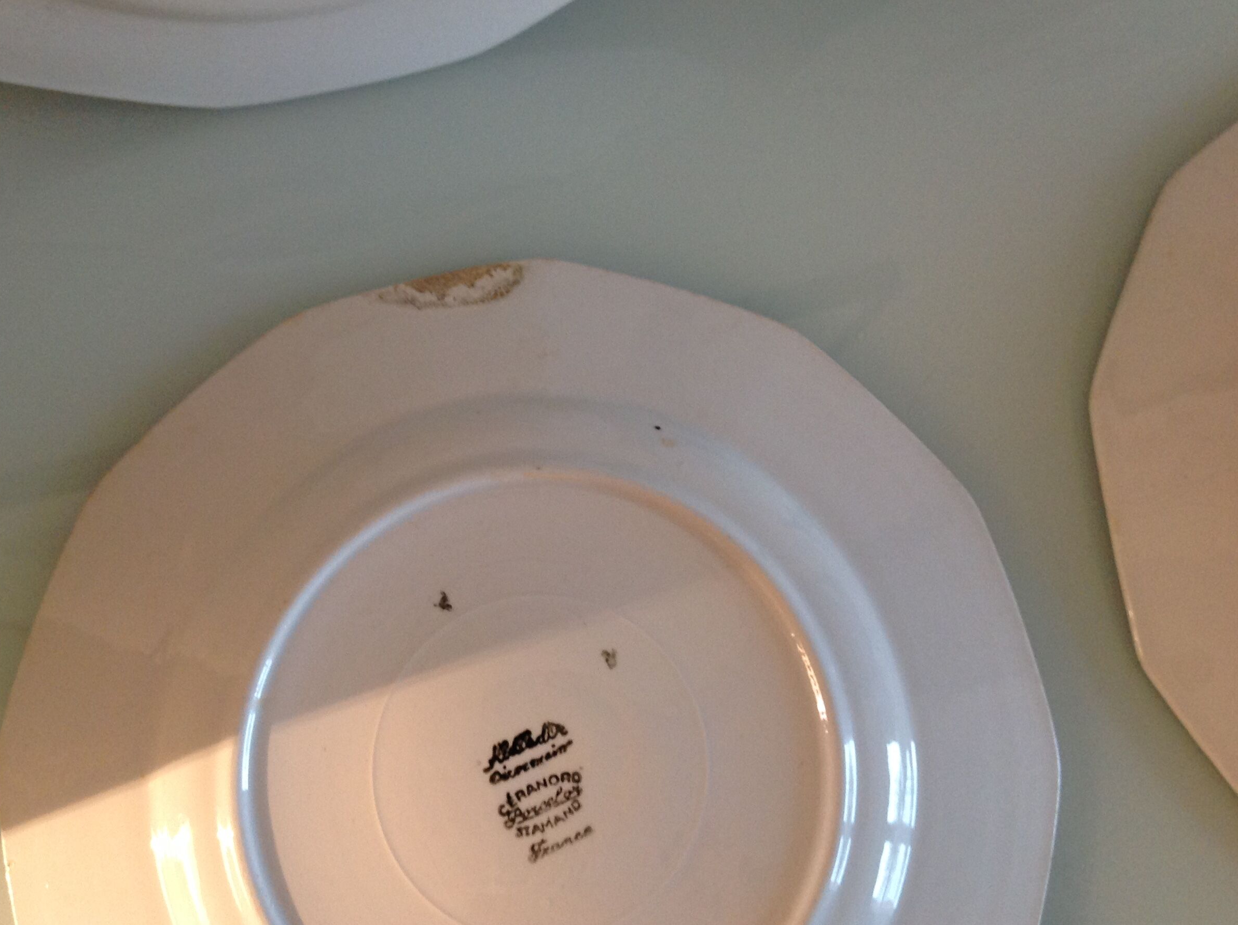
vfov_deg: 37.6
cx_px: 574
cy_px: 452
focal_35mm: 38
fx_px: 1357
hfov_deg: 49.0
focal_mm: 4.28
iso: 125
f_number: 2.4
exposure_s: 1/17
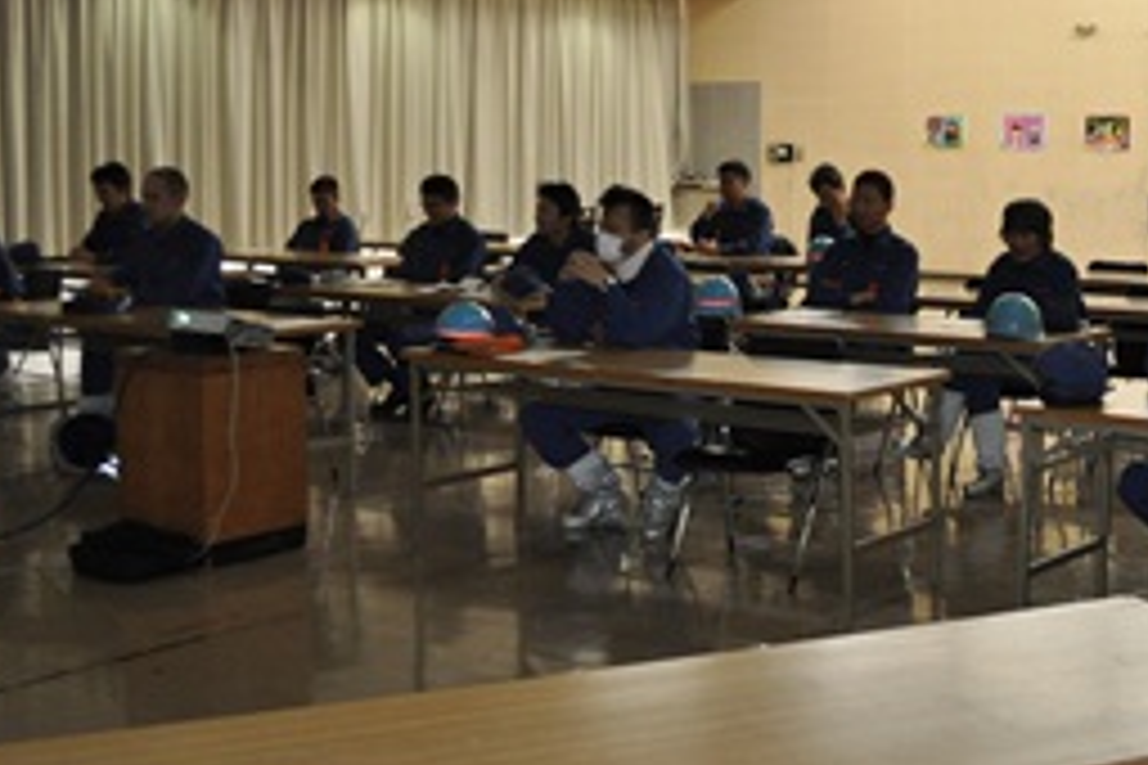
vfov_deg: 23.3
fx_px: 1849
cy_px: 292
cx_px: 797
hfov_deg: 34.1
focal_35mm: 58
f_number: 3.8
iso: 800
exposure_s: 1/80
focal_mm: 22
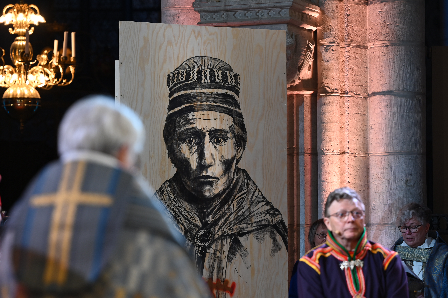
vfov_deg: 7.6
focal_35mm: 181
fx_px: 2251
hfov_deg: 11.4
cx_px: 191
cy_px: 168
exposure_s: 1/60
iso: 360
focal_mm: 135
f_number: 3.2
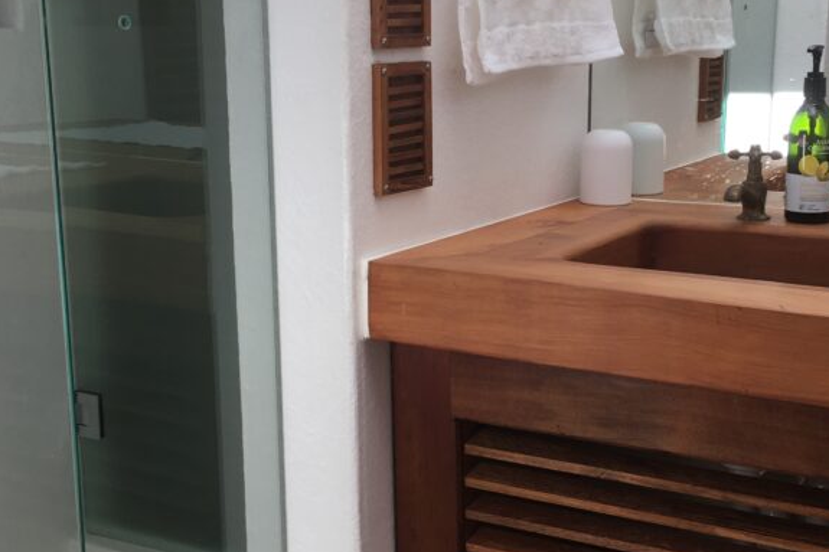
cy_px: 303
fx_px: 967
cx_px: 433
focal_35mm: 42
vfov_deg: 31.9
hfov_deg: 46.4
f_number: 2.2
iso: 25
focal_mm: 4.15
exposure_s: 1/100
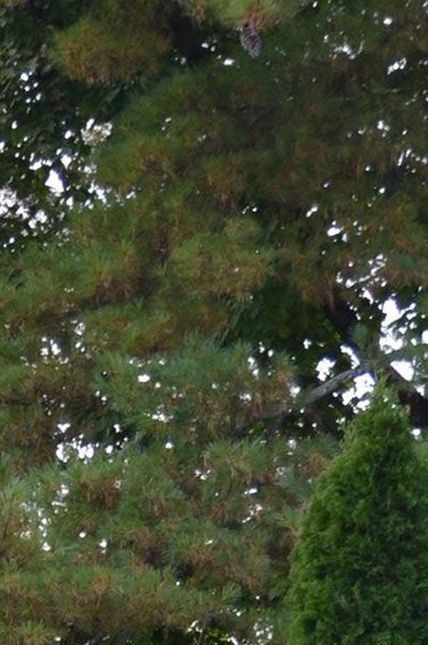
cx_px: -287
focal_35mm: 334
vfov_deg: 6.0
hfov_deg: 4.1
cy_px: 1227
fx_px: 5982
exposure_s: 1/160
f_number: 6.3
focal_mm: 55
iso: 200
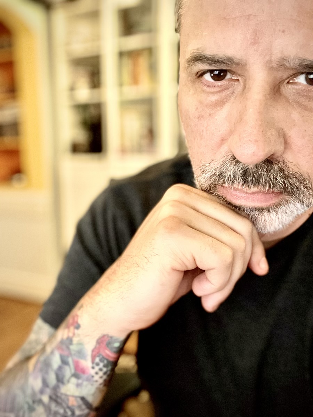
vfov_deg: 60.0
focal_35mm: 30
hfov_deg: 46.8
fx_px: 362
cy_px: 208
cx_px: 156
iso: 500
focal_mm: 2.71
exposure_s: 1/30
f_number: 2.2
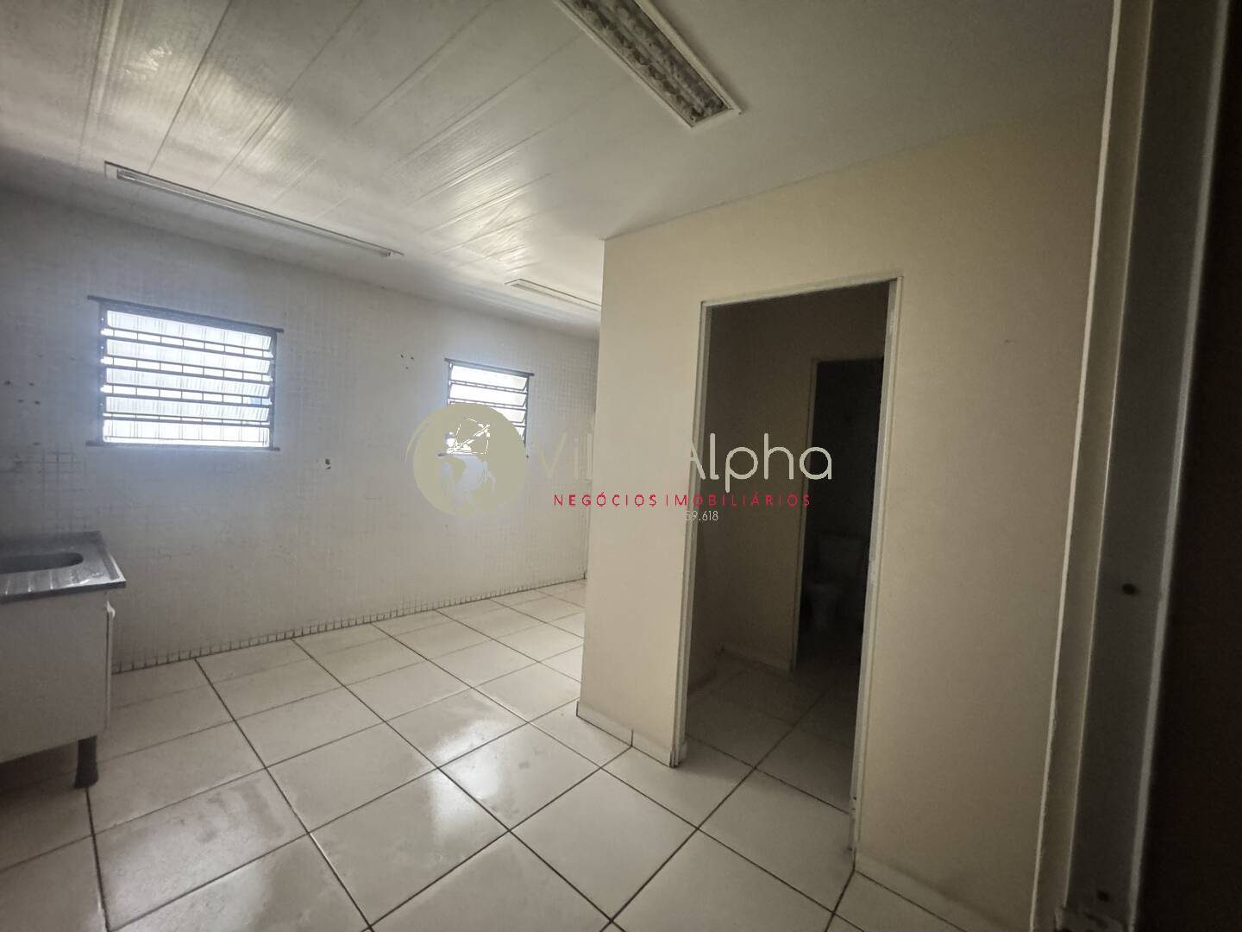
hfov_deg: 102.1
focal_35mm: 14
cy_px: 466
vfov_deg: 85.7
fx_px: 502
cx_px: 621
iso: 1250
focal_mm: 2.22
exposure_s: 1/51
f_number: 2.2
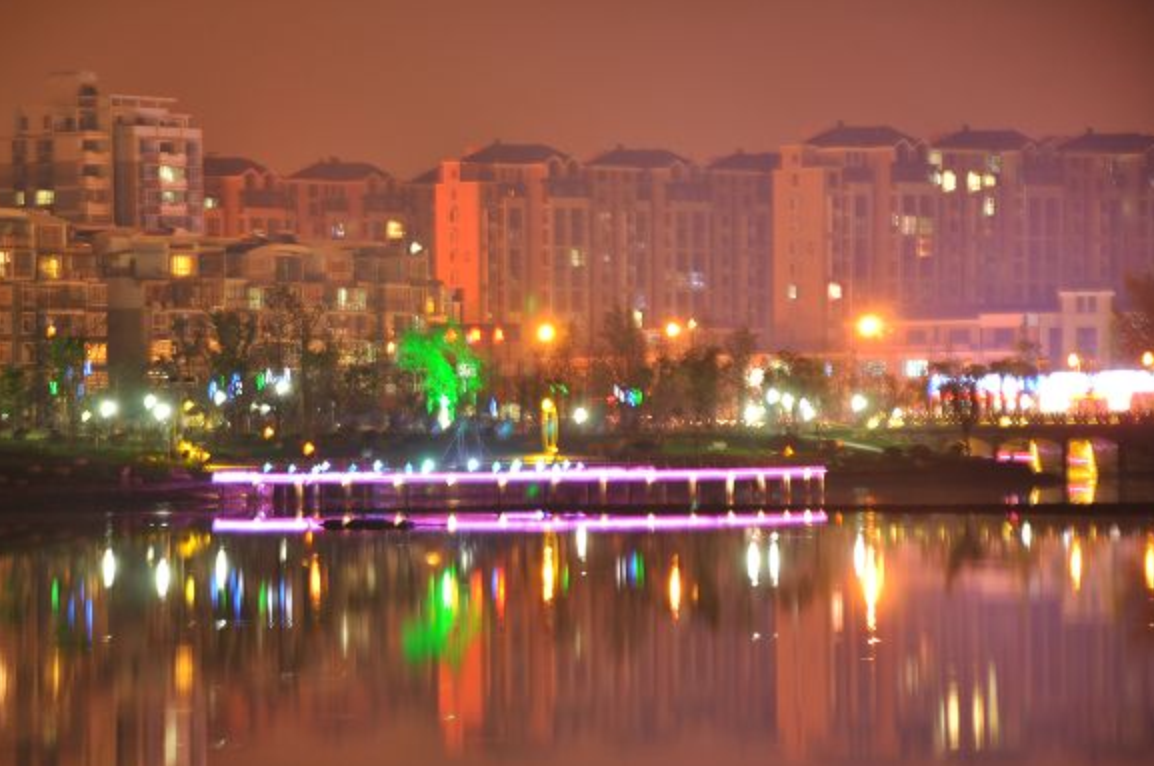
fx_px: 5588
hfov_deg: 11.8
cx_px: 524
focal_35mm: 175
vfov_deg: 7.8
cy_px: 417
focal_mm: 105
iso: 320
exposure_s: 10
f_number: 5.6
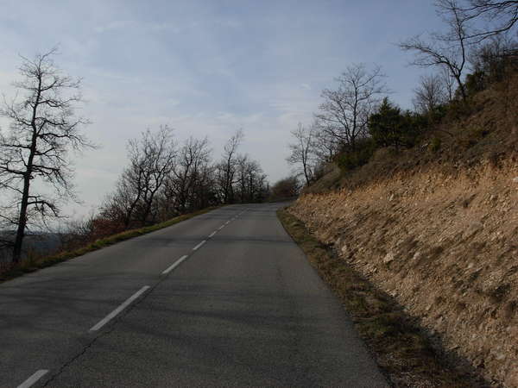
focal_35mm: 38
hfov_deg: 49.0
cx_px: 259
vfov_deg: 37.7
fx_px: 569
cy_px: 194
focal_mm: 6.3
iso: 79
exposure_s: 1/767
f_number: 4.9
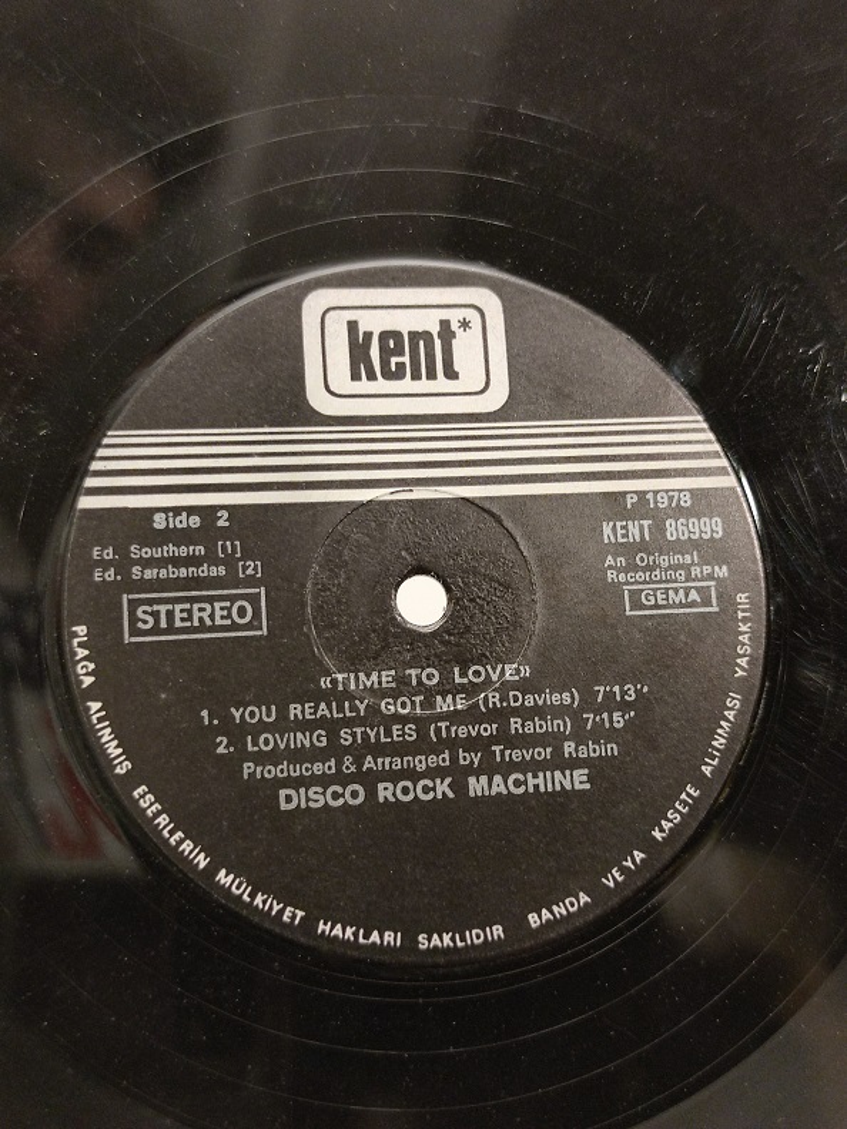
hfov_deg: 30.3
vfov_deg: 39.7
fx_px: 1566
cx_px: 424
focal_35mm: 48
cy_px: 564
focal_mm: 6.72
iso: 632
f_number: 1.69
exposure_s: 1/60
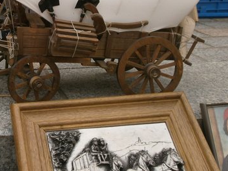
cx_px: 49
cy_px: 37
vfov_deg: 24.9
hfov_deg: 32.4
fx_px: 382
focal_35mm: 58
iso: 100
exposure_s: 1/640
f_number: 3.1
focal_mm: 5.8
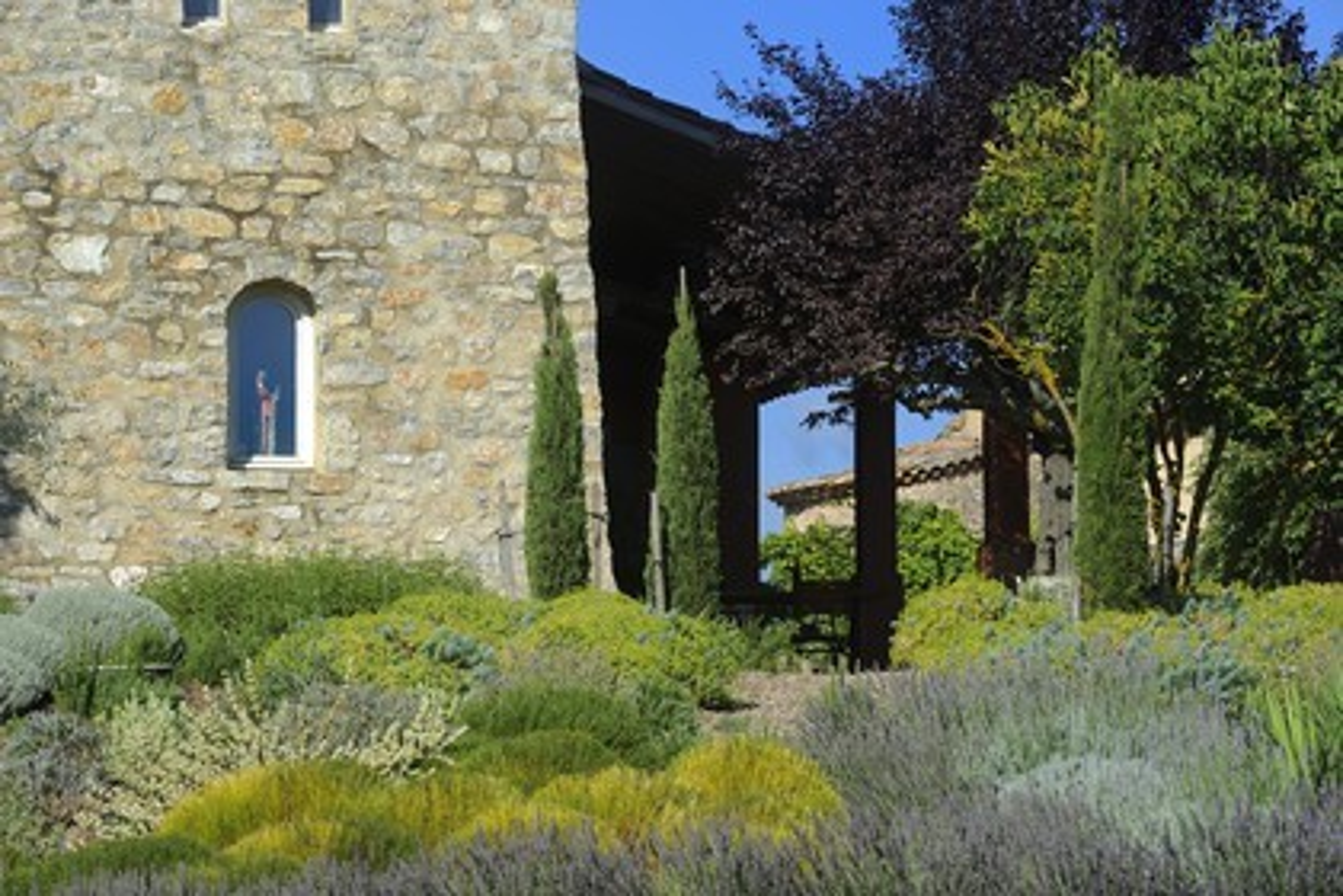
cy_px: 448
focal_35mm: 140
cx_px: 672
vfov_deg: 9.8
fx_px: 5222
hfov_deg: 14.7
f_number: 11
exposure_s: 1/200
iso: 200
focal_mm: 140
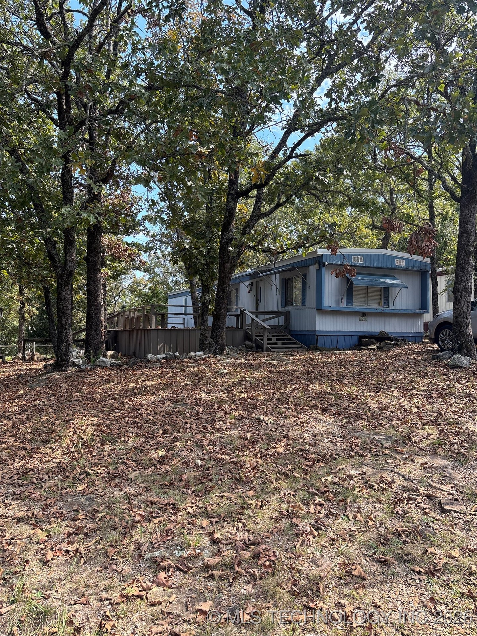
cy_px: 318
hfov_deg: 53.1
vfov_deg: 67.3
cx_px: 238
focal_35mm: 26
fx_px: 478
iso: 50
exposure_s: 1/693
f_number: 1.6
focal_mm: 5.96
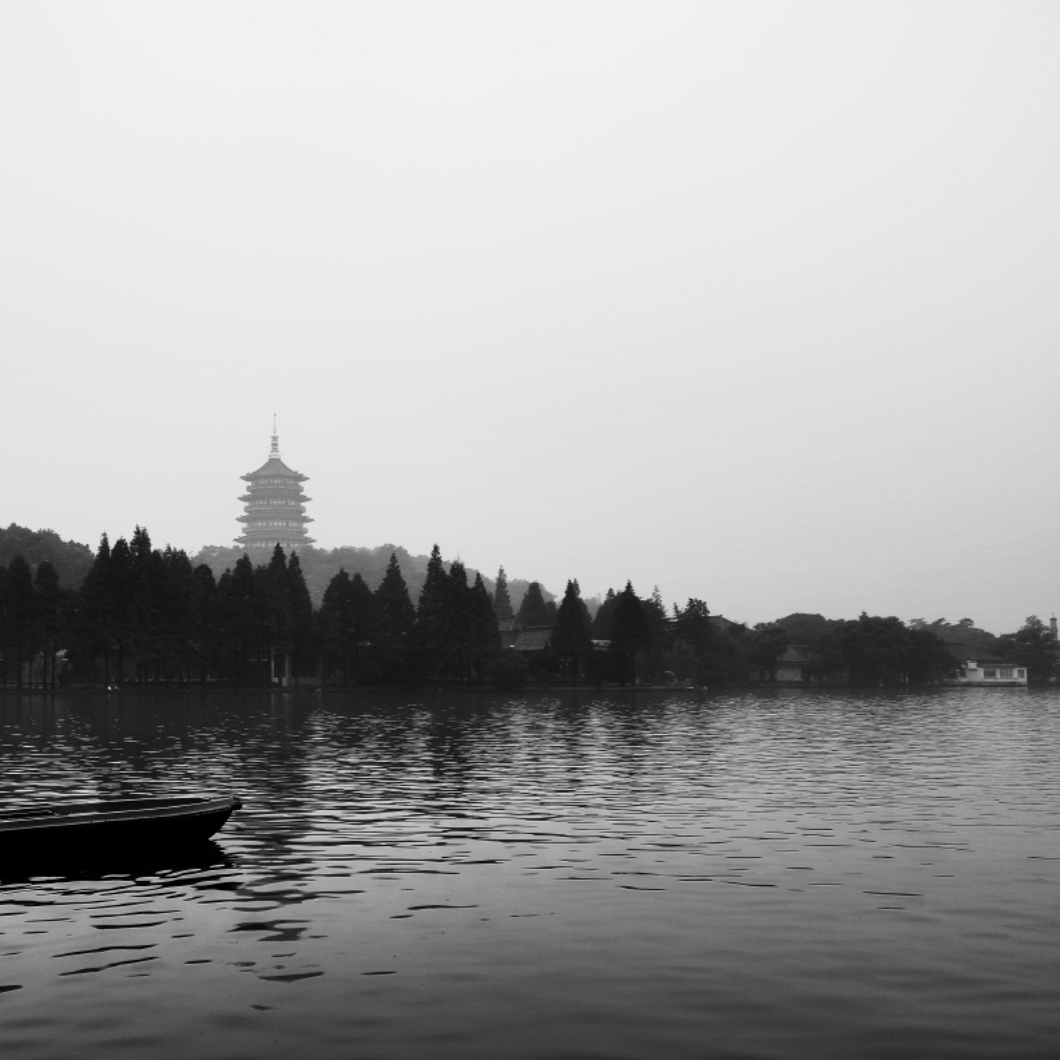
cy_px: 533
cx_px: 287
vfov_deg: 37.6
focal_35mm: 45
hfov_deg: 36.8
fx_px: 1559
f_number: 8
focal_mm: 35
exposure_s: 1/60
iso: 100
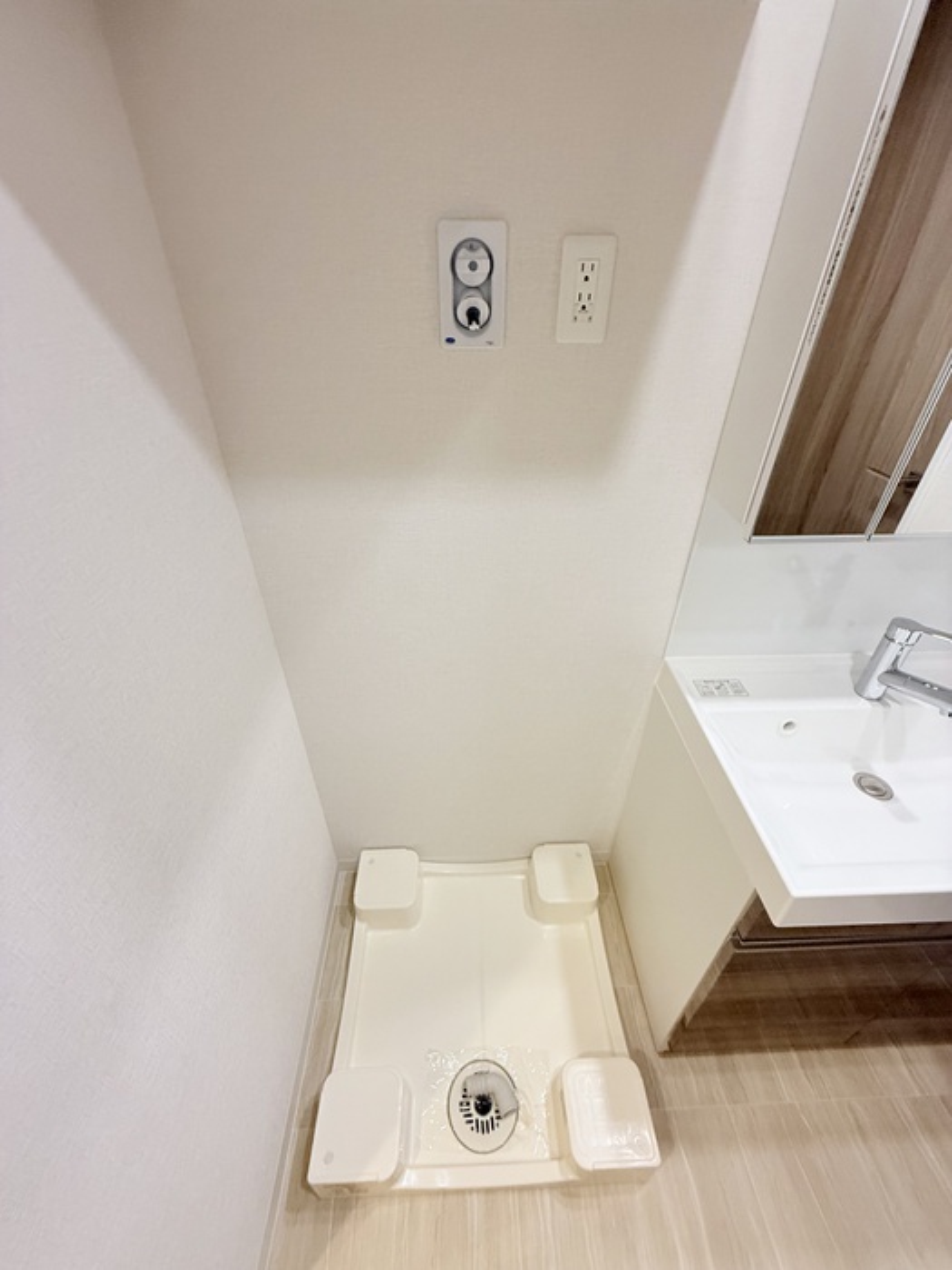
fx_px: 513
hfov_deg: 85.7
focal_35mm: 14
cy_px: 635
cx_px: 476
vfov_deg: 102.1
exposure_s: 1/100
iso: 320
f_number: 2.2
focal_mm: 2.22
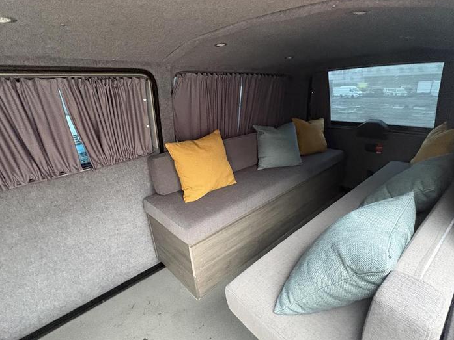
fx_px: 236
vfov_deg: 71.6
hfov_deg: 87.2
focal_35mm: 18
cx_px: 258
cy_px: 171
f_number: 2.2
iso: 1000
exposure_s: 1/54
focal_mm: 2.22
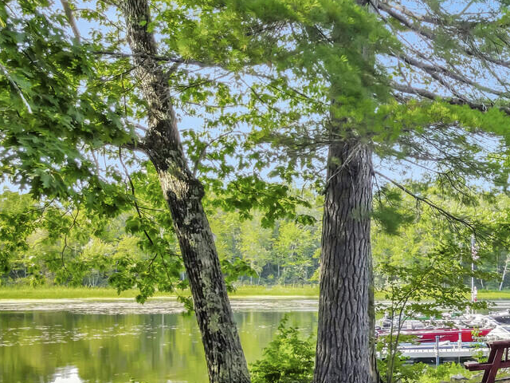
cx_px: 635
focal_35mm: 60
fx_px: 884
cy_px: 271
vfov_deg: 24.2
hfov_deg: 27.6
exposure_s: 1/240
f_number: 2.8
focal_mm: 4.5
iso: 200
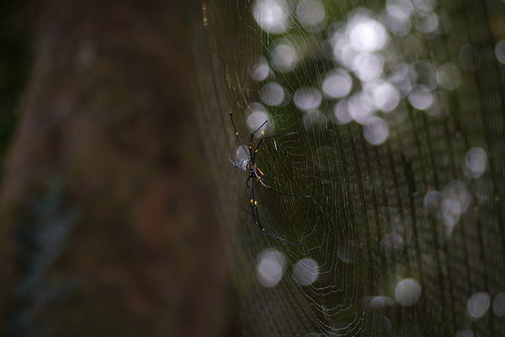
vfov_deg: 9.6
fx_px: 2006
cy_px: 168
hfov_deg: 14.3
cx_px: 252
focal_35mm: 143
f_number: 4.5
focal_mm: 95
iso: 400
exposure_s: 1/60
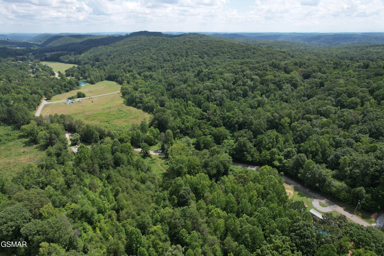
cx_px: 192
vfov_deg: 57.2
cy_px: 128
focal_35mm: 22
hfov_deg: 78.6
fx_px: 235
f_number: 2.8
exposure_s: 1/1500
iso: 110
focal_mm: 8.38
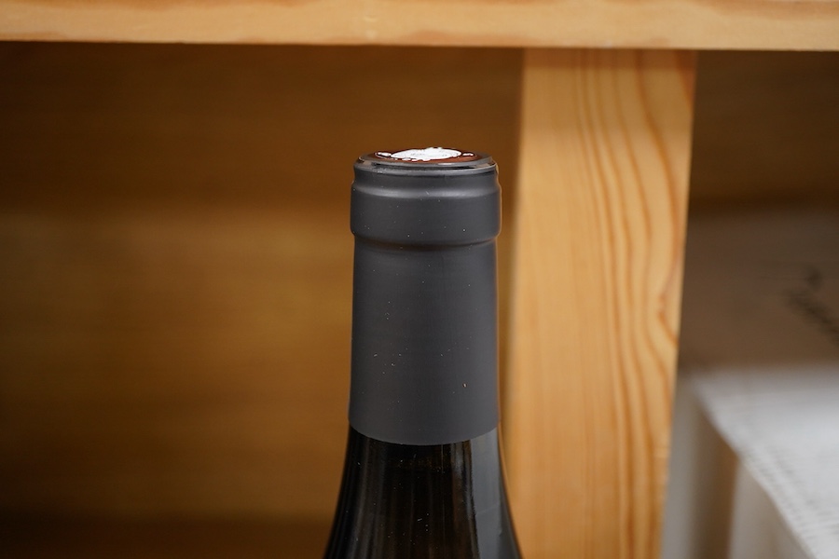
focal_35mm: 45
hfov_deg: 43.6
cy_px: 280
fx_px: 1049
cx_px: 420
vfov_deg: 29.9
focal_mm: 30
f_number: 5.6
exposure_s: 1/125
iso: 1250
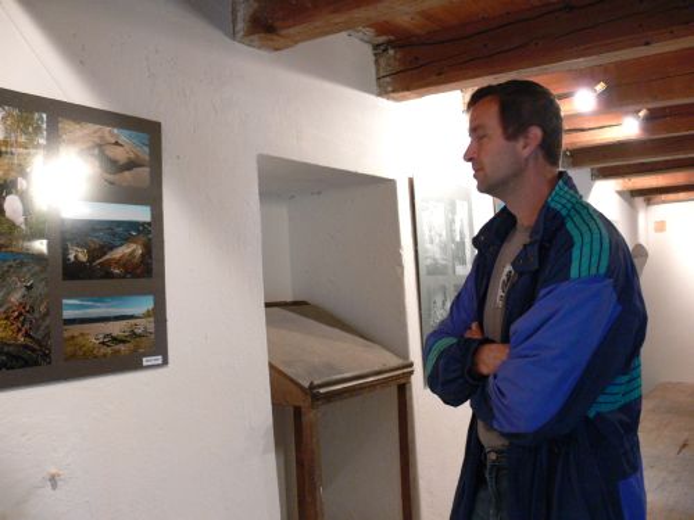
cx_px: 347
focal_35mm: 35
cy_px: 260
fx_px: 702
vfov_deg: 40.7
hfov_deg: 52.6
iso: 200
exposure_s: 1/10
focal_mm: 7.4
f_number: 2.8
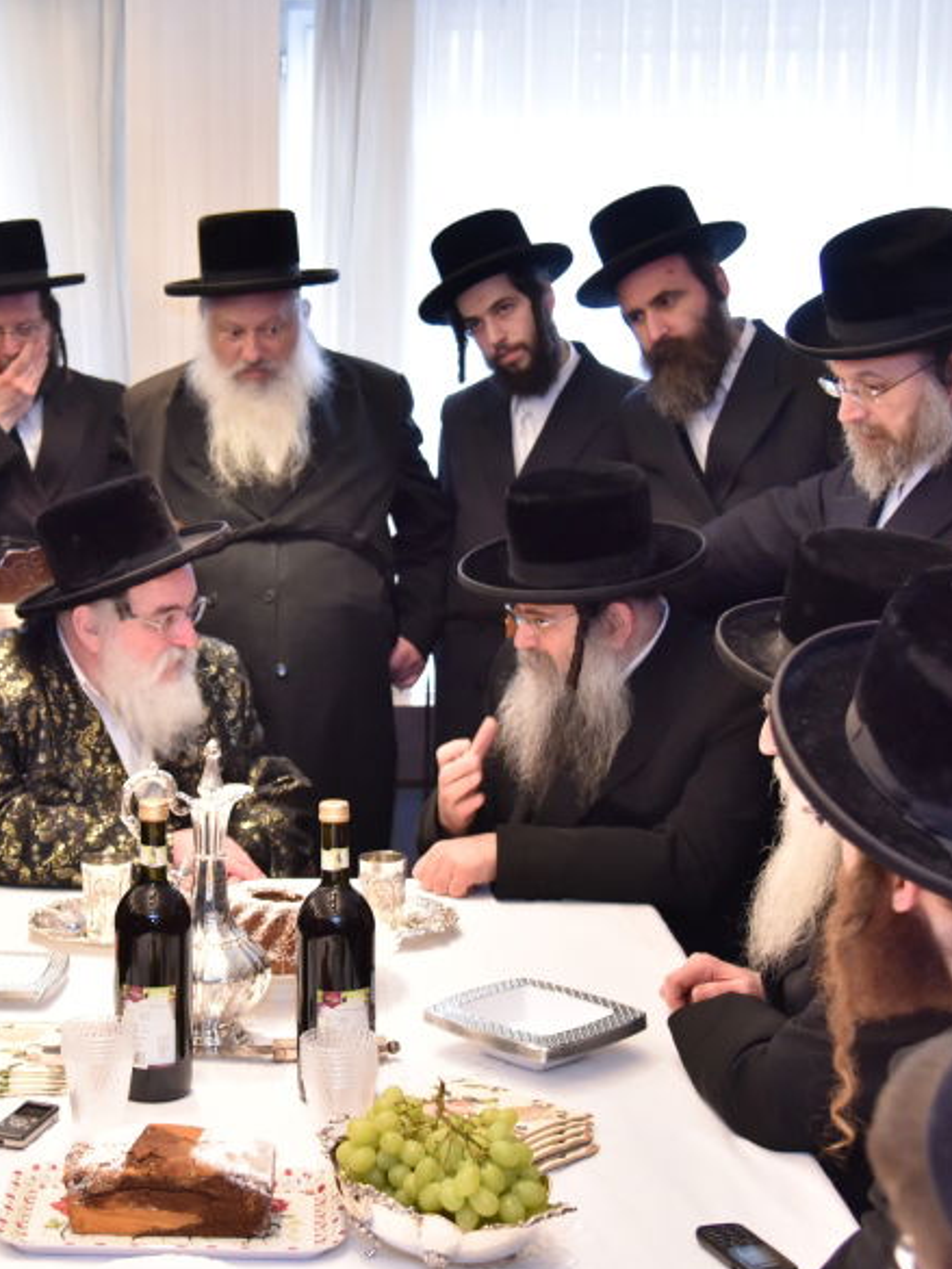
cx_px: 202
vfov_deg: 30.3
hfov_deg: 22.6
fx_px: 2346
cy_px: 650
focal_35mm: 64
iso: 1600
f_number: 4
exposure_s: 1/125
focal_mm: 38
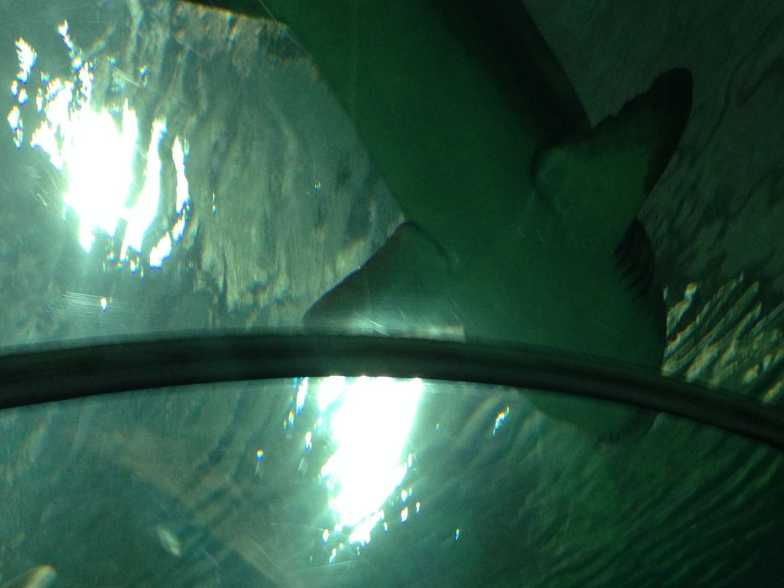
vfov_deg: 33.6
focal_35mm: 43
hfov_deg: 43.5
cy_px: 319
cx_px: 497
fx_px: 974
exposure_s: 1/20
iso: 160
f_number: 2.4
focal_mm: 4.12
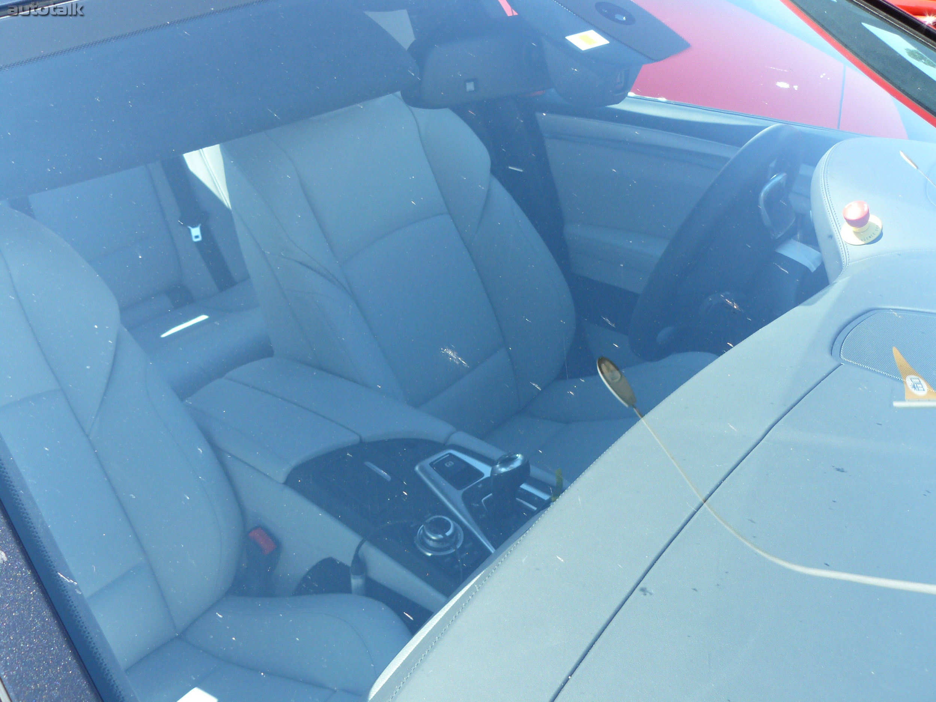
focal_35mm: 36
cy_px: 351
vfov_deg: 39.7
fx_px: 973
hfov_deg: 51.4
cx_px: 468
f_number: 4
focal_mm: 6
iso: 100
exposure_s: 1/100
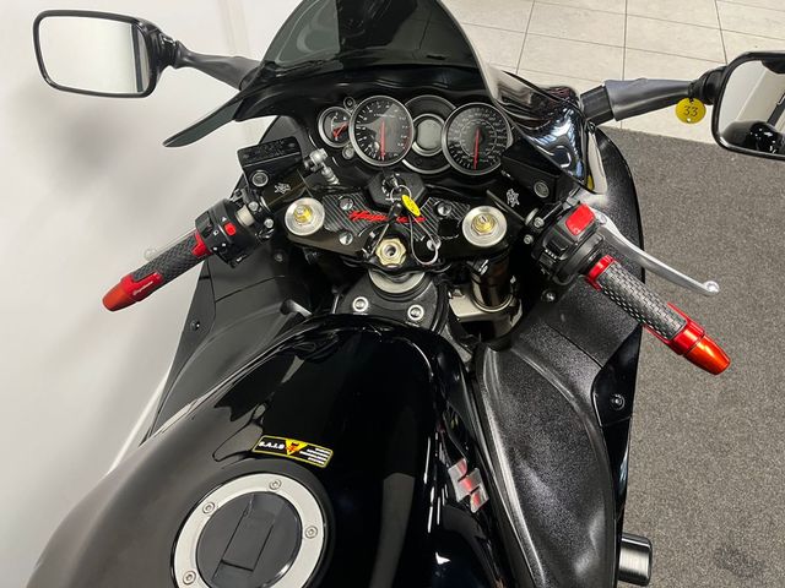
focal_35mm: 26
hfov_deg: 67.3
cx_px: 392
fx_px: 590
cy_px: 294
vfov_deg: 53.1
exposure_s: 1/50
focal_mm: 5.1
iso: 250
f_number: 1.6
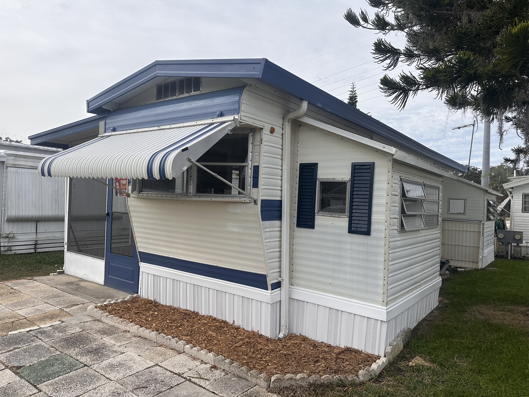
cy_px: 198
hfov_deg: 71.6
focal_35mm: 24
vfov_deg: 56.8
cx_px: 264
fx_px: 367
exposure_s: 1/4016
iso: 80
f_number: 1.78
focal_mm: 6.86
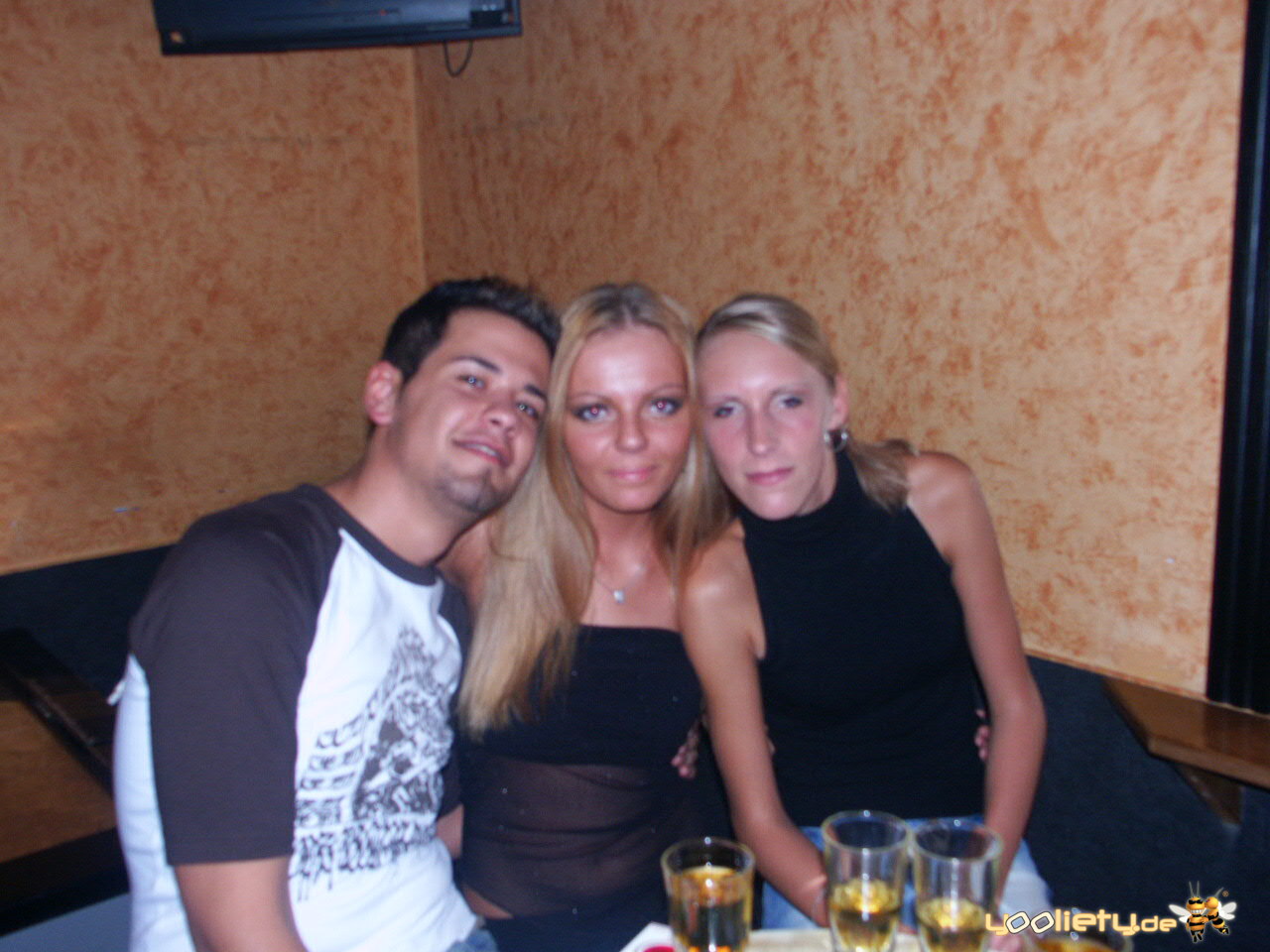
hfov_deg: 56.8
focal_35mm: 32
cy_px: 476
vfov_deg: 44.2
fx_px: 1174
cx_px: 635
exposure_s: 1/45
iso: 200
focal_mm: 8.39
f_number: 2.8
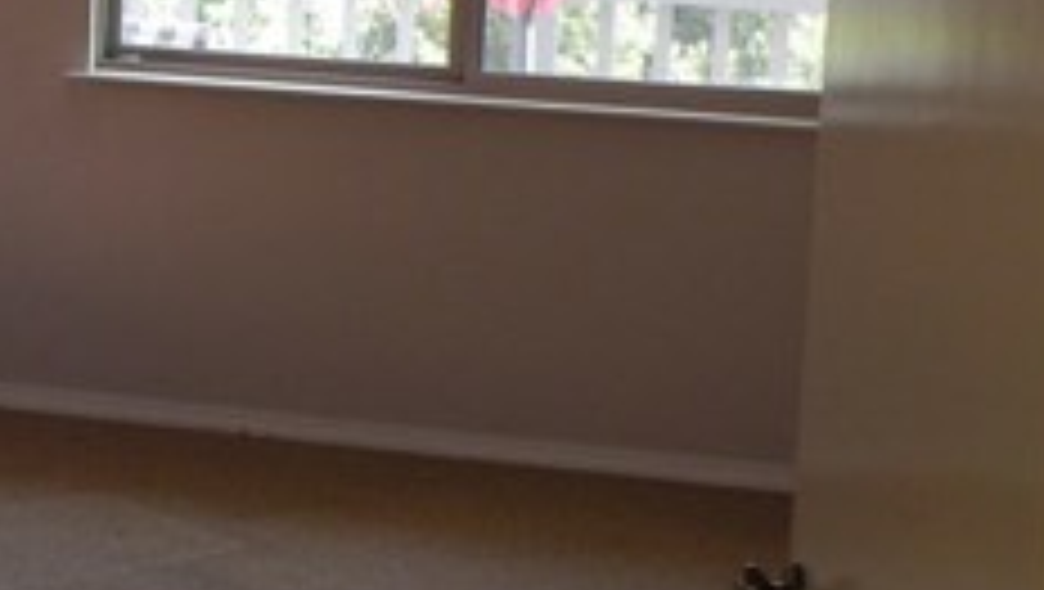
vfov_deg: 12.1
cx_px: -166
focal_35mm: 99
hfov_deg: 20.3
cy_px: 14
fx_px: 2743
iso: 96
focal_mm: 5.8
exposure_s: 1/59.8
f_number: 3.2
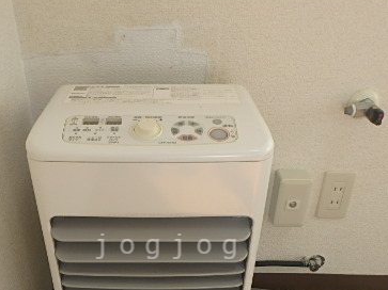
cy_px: 246
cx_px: 169
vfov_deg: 36.8
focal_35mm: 37
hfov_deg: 50.0
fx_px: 415
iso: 160
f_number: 3.5
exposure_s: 1/60
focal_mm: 3.7
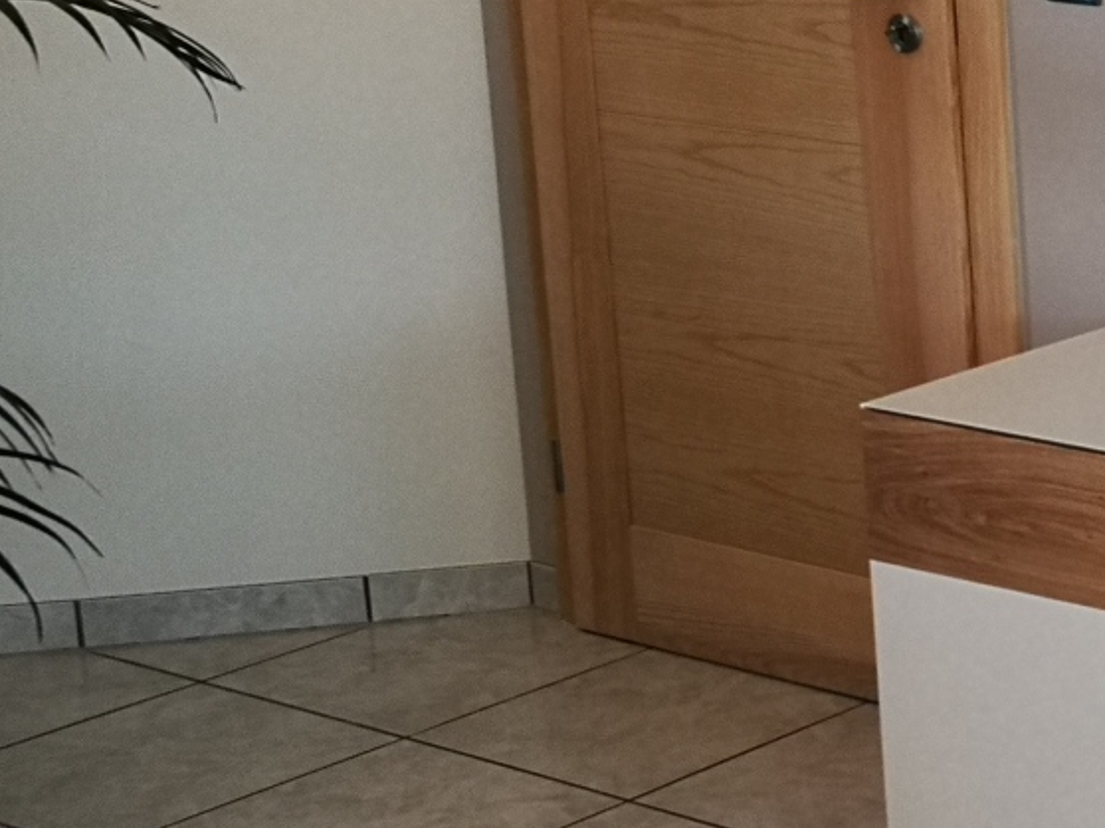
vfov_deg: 14.1
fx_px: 3318
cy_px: 137
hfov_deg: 16.1
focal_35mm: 104
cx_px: 1964
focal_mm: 3.95
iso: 125
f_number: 1.8
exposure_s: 1/50
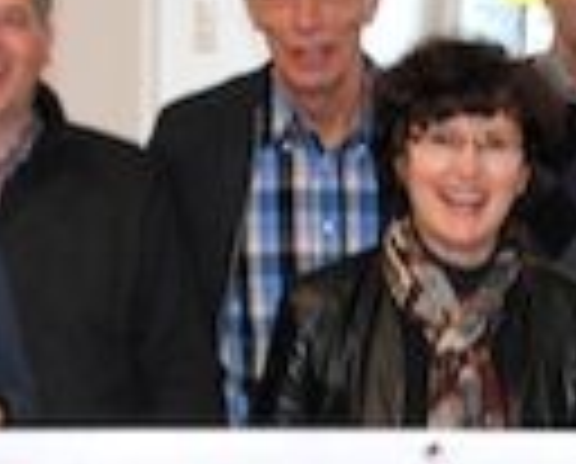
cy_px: 459
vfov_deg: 12.5
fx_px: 2085
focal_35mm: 122
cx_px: 414
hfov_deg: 15.7
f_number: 3.5
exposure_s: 1/60
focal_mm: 18
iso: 200
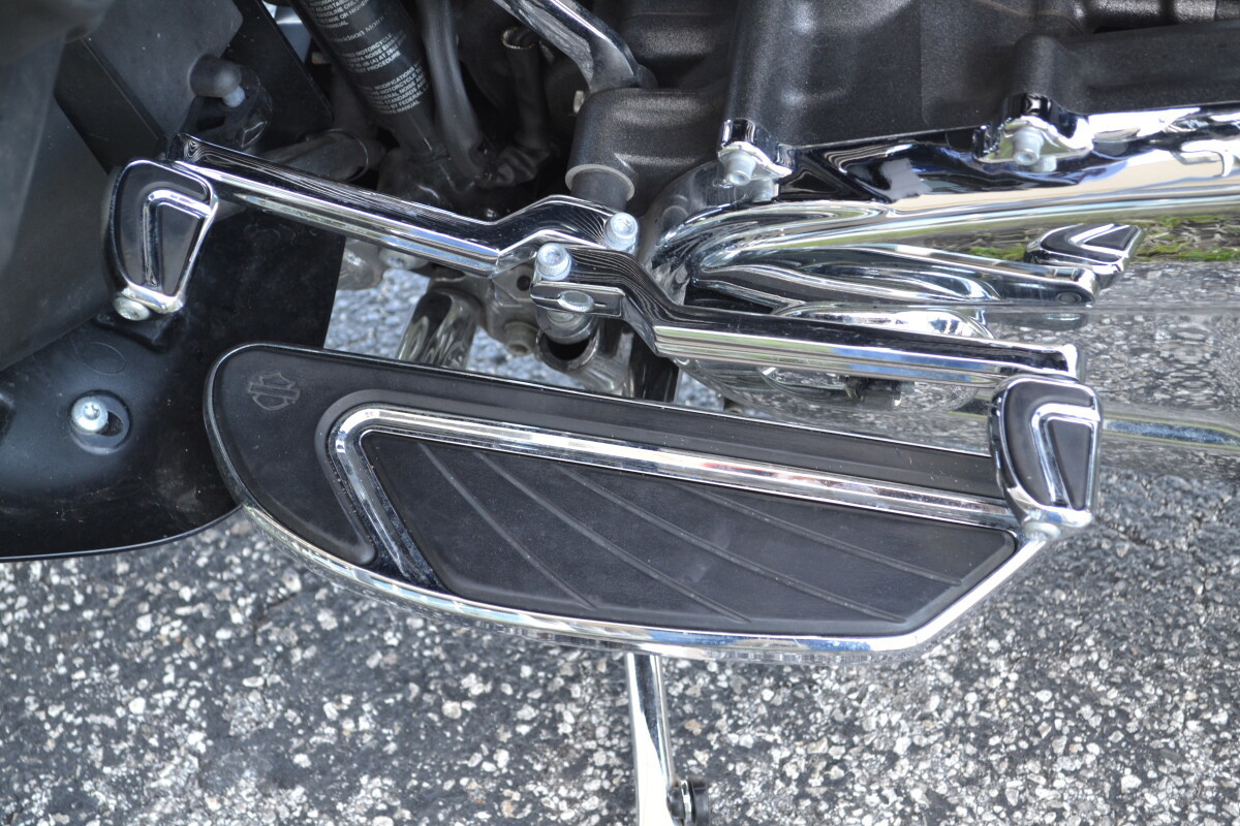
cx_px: 620
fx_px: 2273
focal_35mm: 66
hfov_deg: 30.5
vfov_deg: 20.6
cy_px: 413
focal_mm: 44
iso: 400
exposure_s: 1/50
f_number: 5.3
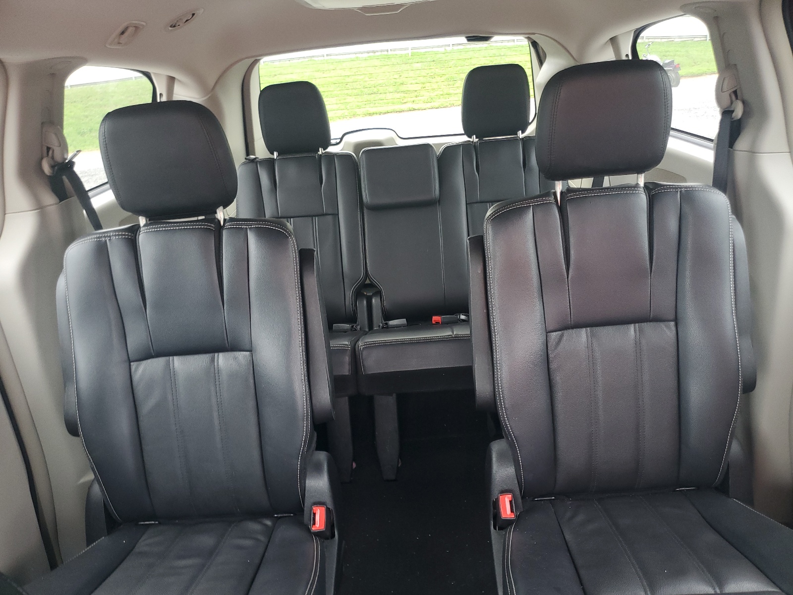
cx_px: 396
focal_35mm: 26
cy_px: 298
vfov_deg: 53.1
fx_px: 596
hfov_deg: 67.3
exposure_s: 1/60.2
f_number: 1.5
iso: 86
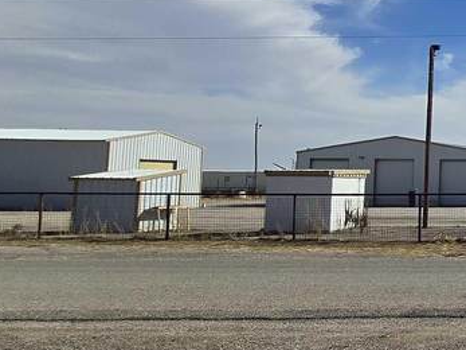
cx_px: 724
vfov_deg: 30.1
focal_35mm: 48
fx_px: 646
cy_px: 133
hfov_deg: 26.5
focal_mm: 2.2
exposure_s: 1/5200
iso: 50
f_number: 2.2
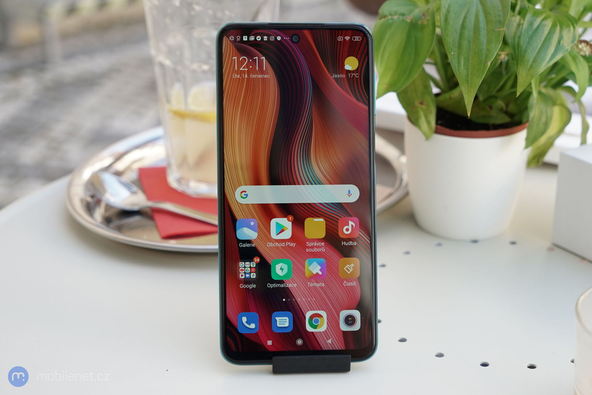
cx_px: 296
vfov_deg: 28.1
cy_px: 198
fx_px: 789
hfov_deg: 41.1
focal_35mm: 48
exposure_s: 1/160
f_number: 5
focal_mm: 48
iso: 320
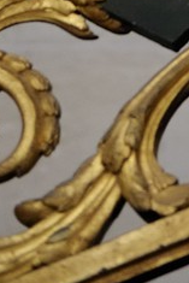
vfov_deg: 7.3
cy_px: -459
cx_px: 463
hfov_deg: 5.2
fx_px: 2029
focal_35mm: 258
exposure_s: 1/30
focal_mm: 38
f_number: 2.8
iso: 800
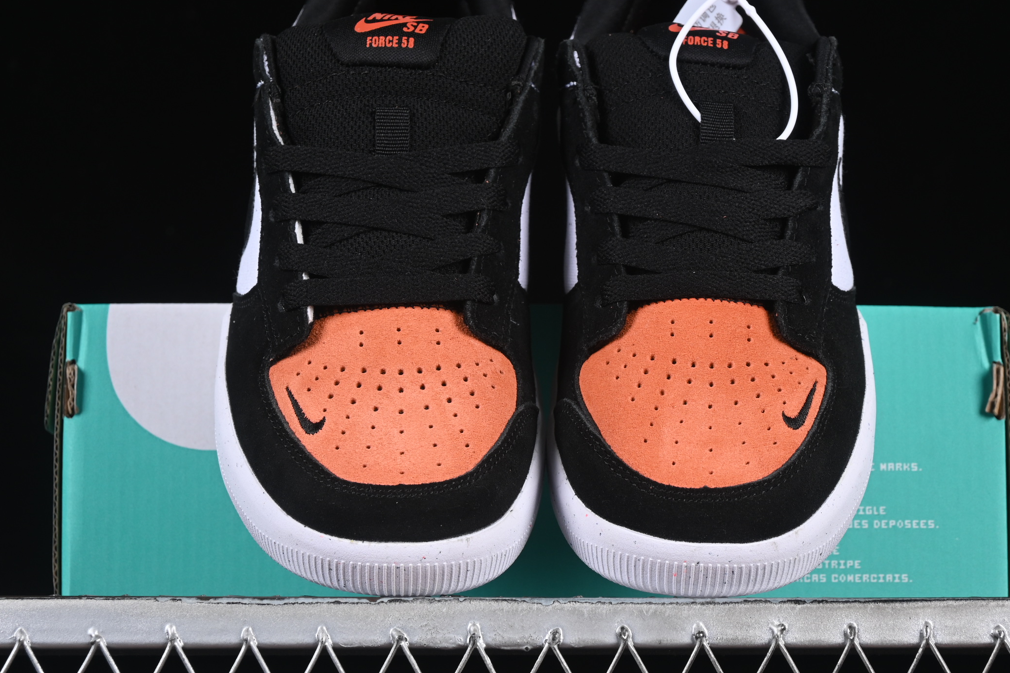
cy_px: 314
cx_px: 538
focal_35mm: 101
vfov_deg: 13.6
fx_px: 2833
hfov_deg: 20.2
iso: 160
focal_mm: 50
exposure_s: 1/80
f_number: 7.1
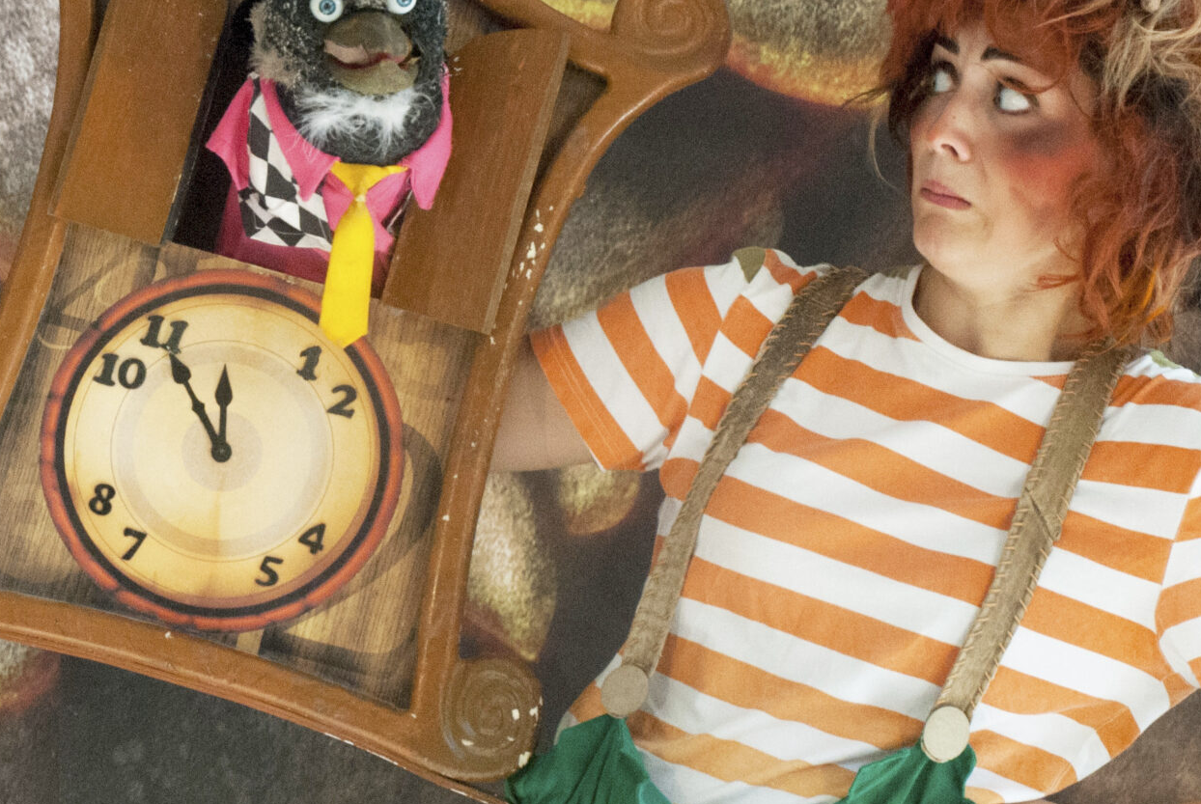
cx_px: 534
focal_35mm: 108
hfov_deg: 18.9
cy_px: 371
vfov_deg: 12.7
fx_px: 3609
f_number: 7.1
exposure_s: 1/125
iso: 800
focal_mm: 35
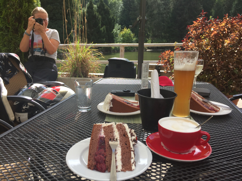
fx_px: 203
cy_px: 90
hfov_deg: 61.7
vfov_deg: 48.2
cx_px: 121
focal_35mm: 29
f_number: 2.2
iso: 32
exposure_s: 1/989
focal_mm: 4.15
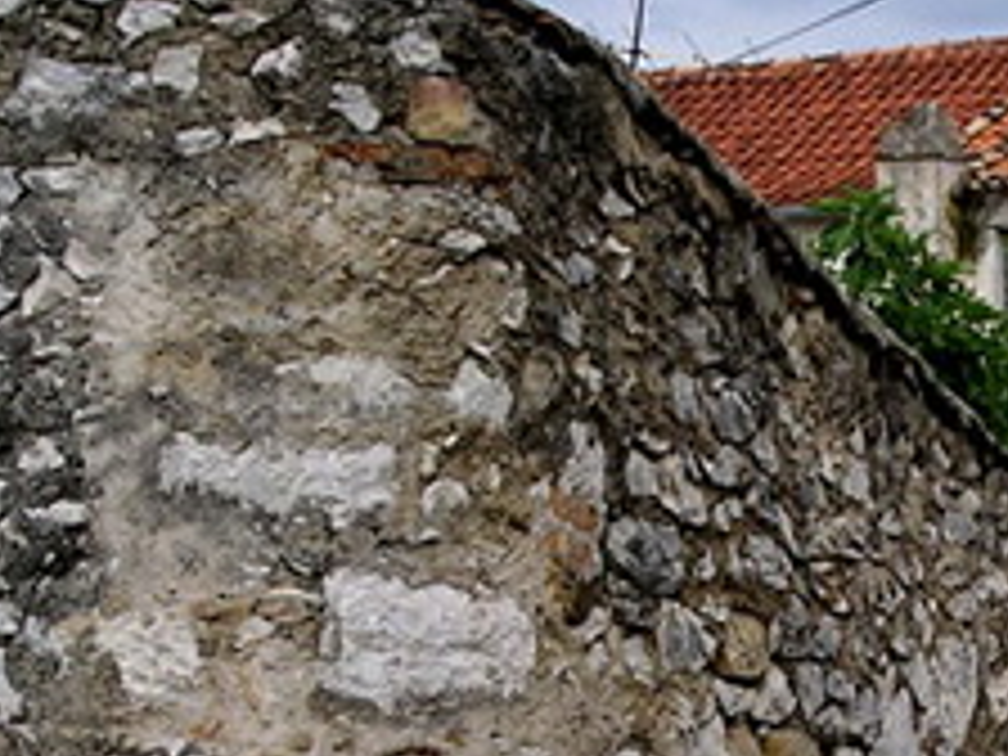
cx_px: 886
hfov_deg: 16.4
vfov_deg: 12.3
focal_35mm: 119
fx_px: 3465
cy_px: 767
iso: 100
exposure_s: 1/125
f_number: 5.6
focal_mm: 7.8
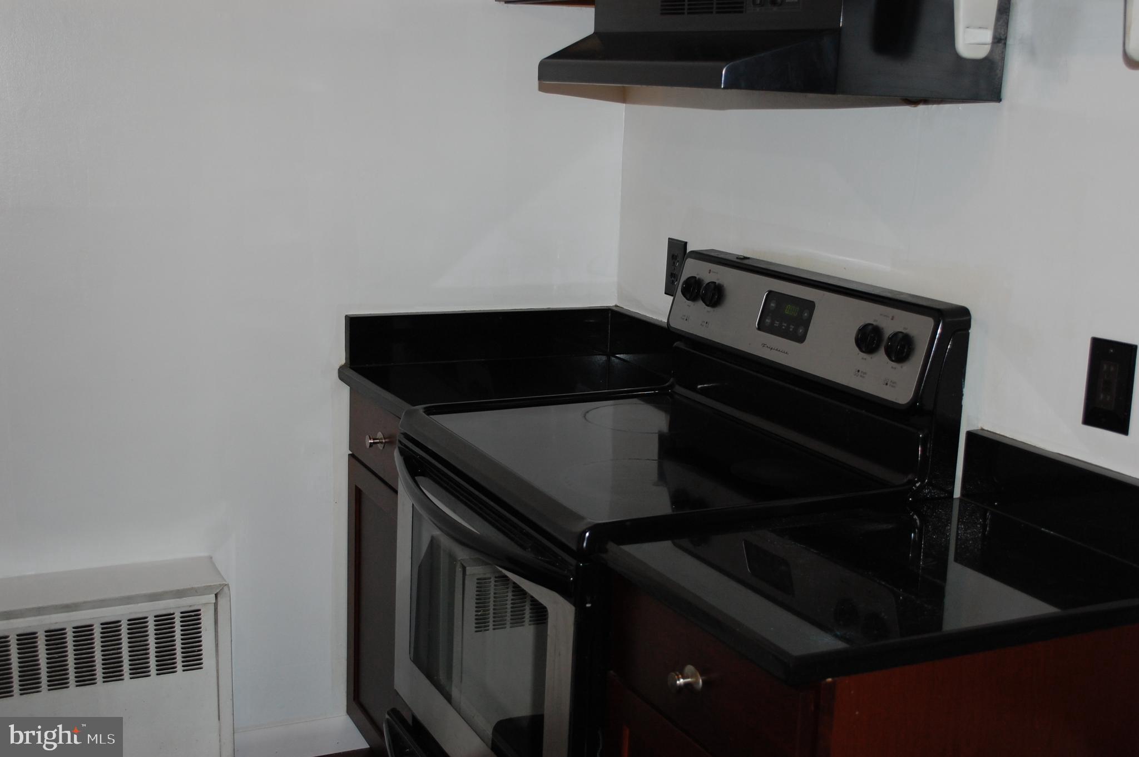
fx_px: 1375
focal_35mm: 44
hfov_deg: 45.0
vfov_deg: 30.8
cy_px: 378
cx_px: 570
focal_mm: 29
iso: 400
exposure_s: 1/60
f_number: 4.8
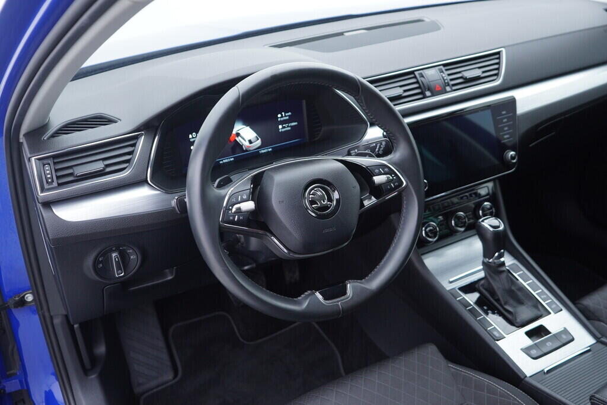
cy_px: 202
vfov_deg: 36.9
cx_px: 304
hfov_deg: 53.1
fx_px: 607
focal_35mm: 36
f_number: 2.8
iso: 200
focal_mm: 24
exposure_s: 1/40
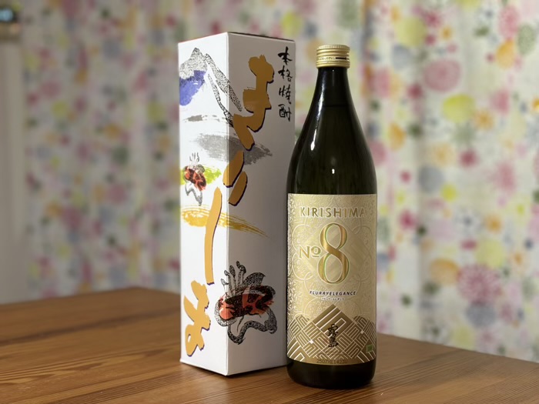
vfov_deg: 28.0
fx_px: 810
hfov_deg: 36.8
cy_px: 202
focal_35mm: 52
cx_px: 270
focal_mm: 5.96
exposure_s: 1/33
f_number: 1.6
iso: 125
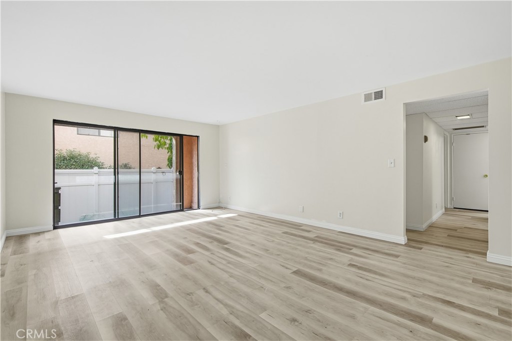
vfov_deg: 77.3
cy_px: 170
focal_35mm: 15
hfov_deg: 100.4
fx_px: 213
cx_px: 256
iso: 250
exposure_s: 1/320
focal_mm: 10
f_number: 8
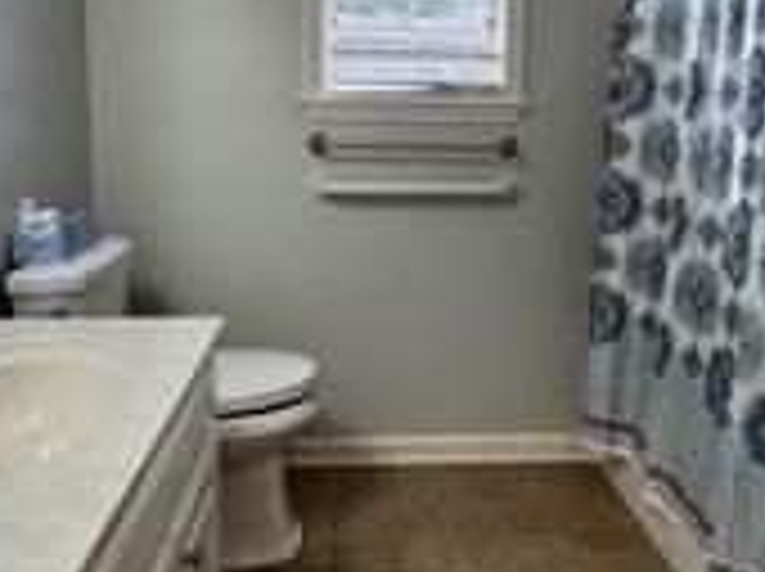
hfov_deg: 55.4
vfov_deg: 42.3
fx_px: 728
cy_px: 189
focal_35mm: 33
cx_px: 410
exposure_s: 1/120
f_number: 2.2
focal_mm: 2.22
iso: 160
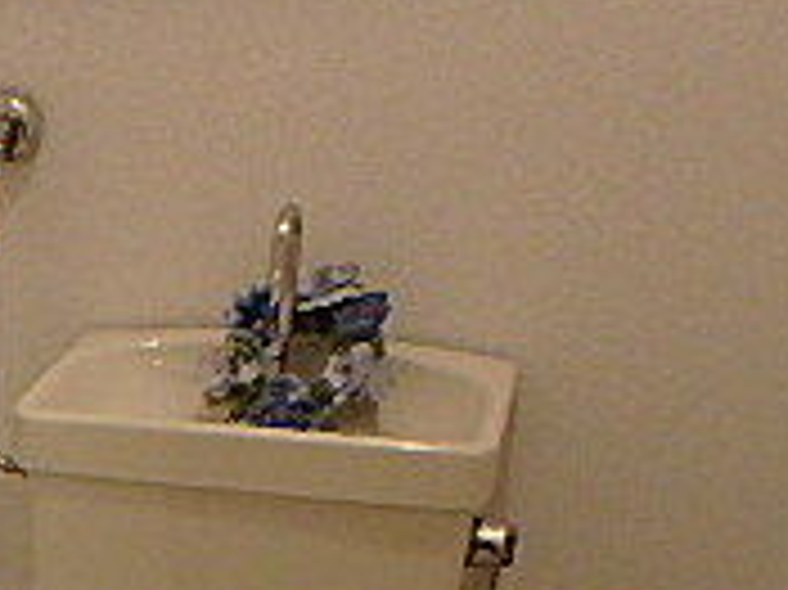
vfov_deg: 16.4
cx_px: -122
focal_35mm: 77
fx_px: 1752
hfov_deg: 23.5
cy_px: 1018
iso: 320
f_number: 3.5
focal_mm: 3.7
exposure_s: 1/30
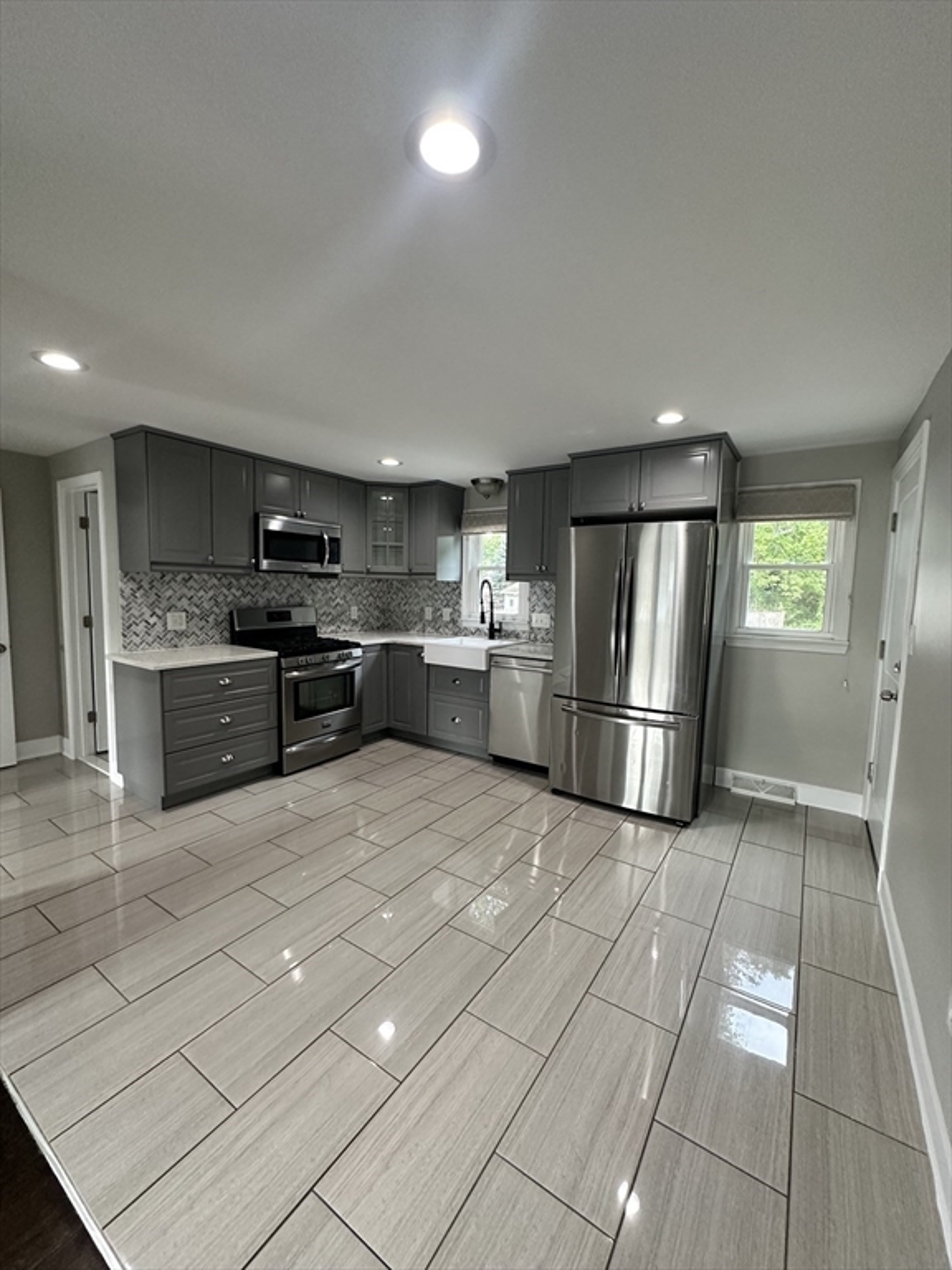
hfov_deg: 85.7
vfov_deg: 102.1
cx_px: 476
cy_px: 635
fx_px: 513
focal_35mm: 14
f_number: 2.2
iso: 320
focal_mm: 2.22
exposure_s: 1/120
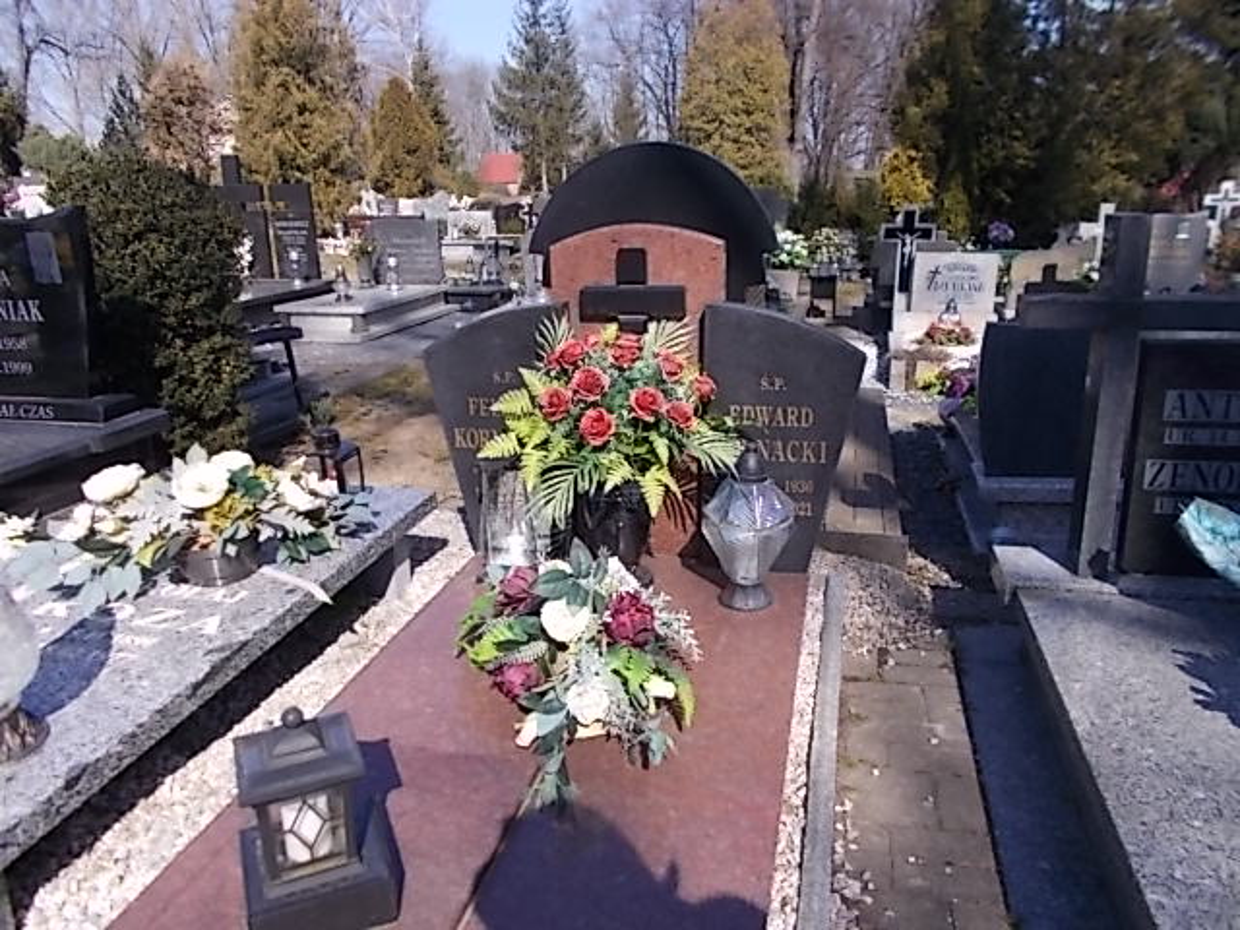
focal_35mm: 26
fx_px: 931
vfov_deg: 53.1
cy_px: 465
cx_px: 620
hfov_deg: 67.3
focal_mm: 4.6
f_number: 8
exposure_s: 1/100
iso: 80
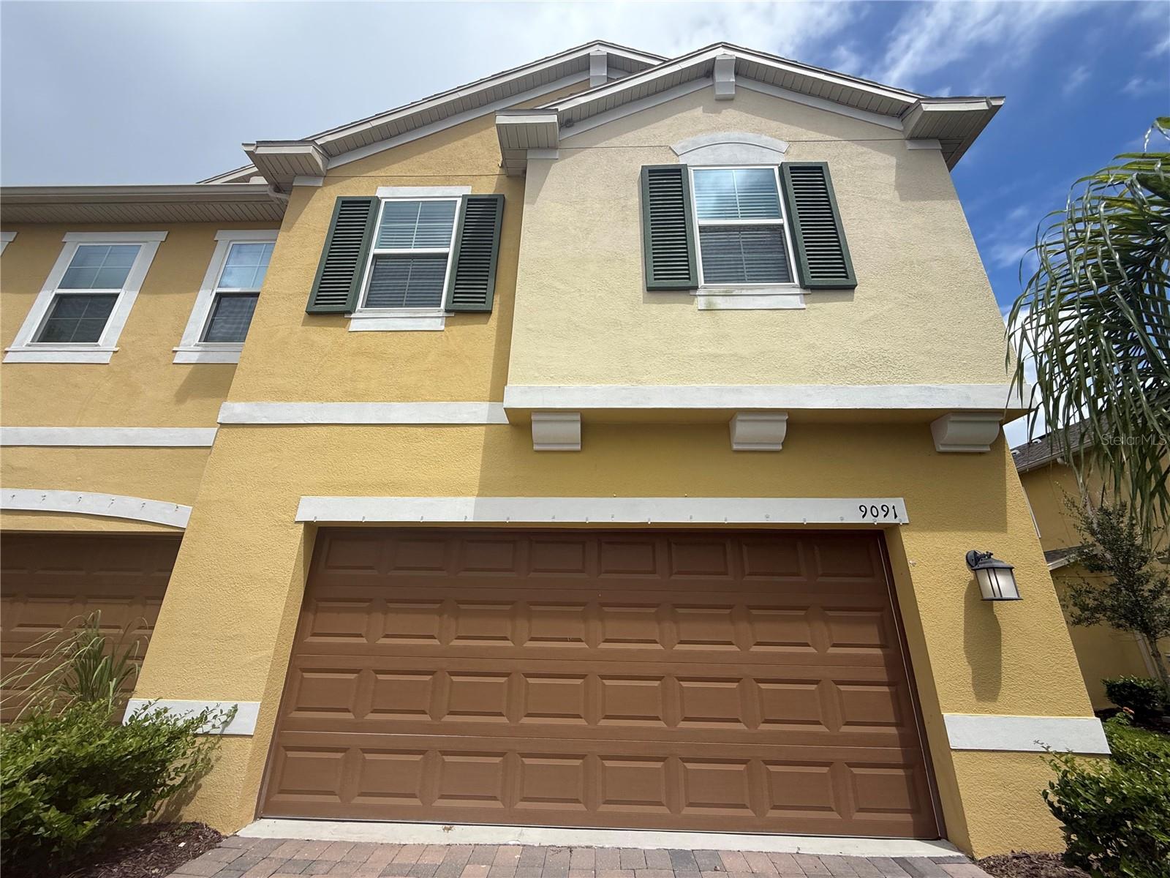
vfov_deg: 85.7
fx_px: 473
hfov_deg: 102.1
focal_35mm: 14
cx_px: 585
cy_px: 439
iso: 50
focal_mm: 2.22
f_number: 2.2
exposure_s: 1/3125
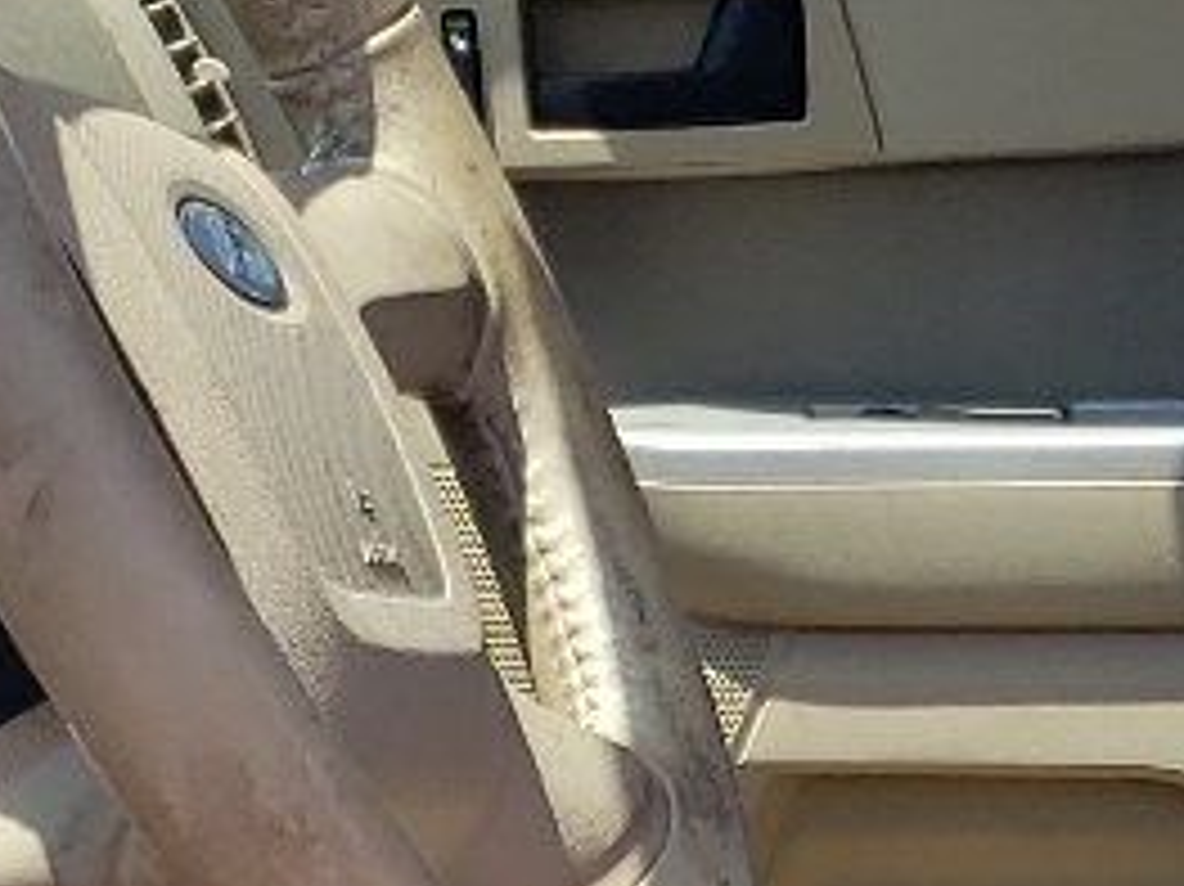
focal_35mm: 158
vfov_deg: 9.3
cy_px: 1066
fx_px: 5402
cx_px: 995
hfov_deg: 12.4
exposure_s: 1/1250
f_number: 1.5
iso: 50
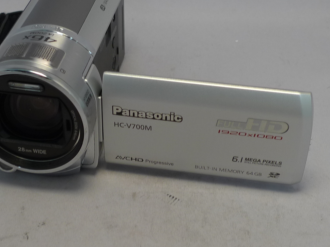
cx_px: 148
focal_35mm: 78
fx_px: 744
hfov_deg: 25.0
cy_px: 95
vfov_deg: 18.9
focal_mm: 7.4
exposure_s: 1/50
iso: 80
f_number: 2.3
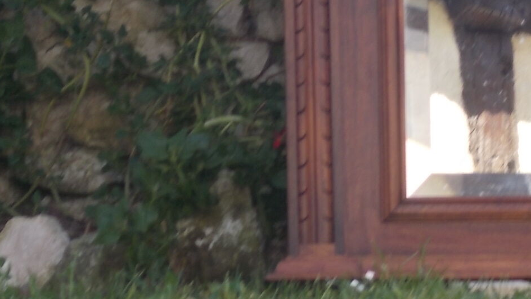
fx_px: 3379
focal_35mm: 240
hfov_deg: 9.0
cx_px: 365
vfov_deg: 5.1
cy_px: 144
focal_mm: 23
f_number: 6.5
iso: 125
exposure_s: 1/60
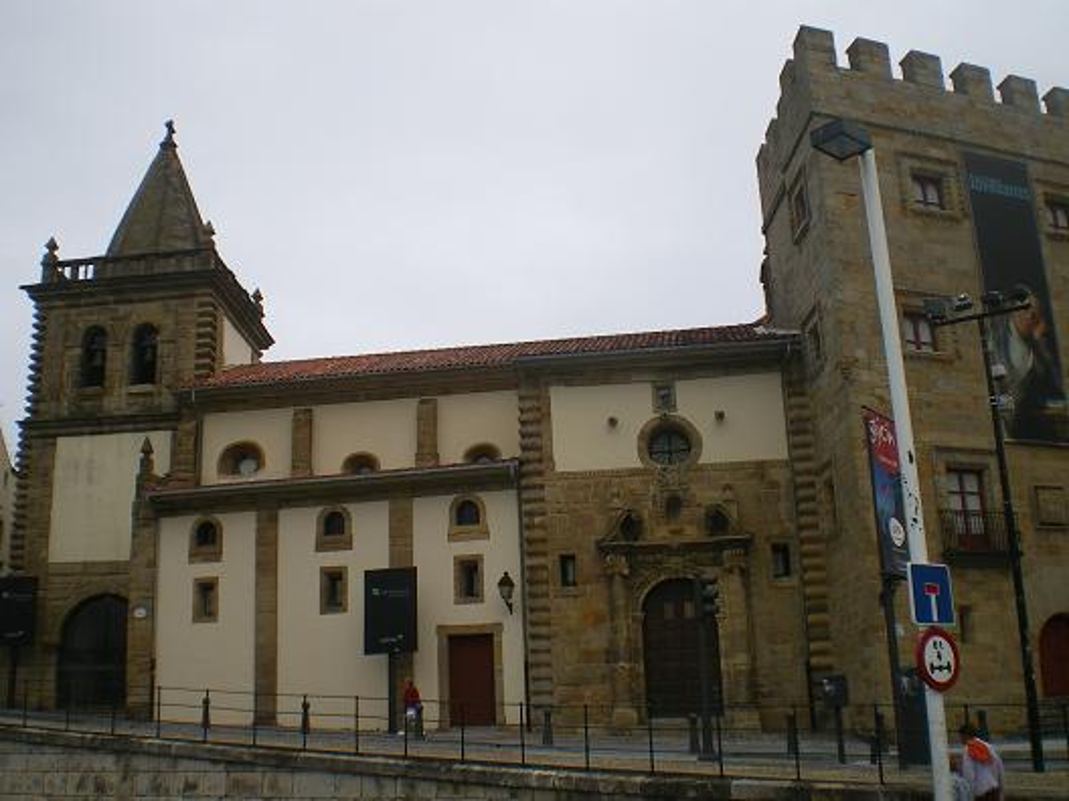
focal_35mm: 38
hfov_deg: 49.0
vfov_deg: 37.7
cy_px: 400
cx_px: 534
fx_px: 1174
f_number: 4.6
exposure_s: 1/400
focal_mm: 6.3
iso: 64
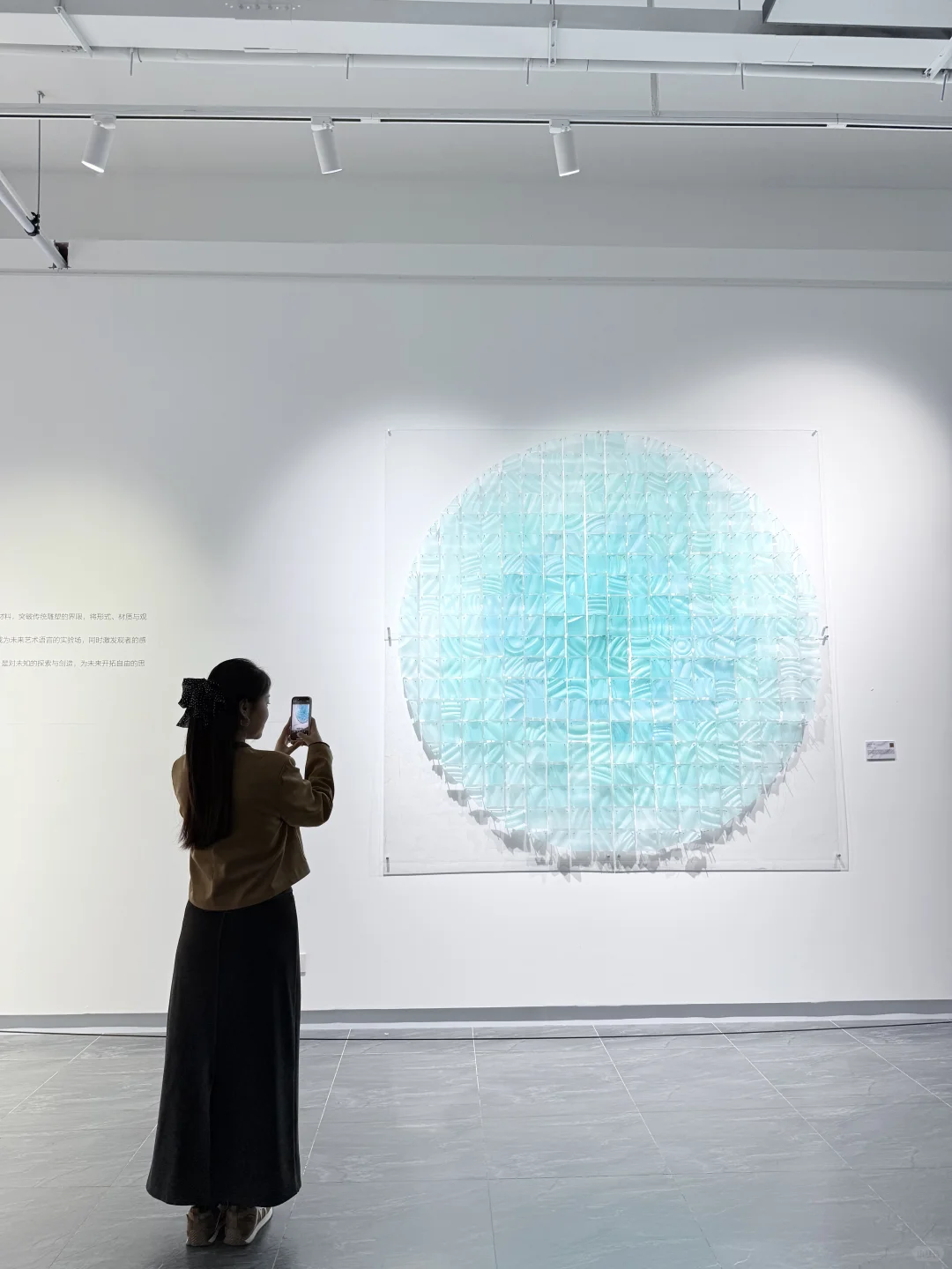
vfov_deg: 71.6
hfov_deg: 56.8
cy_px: 634
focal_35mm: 24
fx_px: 880
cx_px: 476
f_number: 1.78
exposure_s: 1/100
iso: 100
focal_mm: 6.76
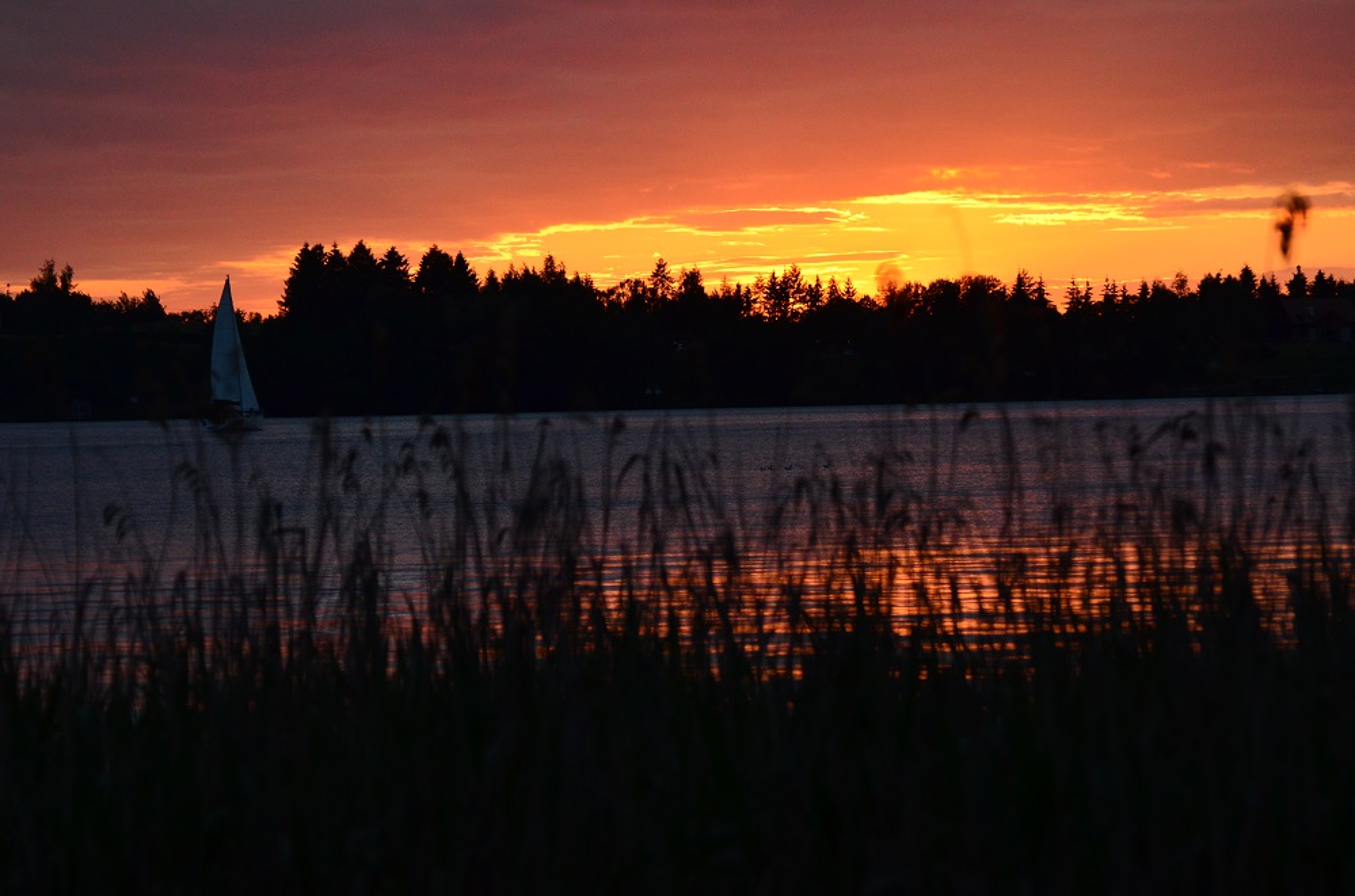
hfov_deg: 11.8
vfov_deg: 7.8
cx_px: 678
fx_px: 6534
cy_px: 448
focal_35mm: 174
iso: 1250
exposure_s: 1/1600
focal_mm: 116
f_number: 4.8
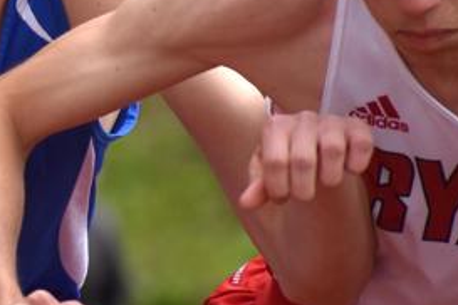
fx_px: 15736
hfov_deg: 1.7
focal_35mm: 1237
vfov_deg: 1.1
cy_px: 91
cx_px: -166
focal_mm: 220
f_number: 5.6
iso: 400
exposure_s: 1/1600
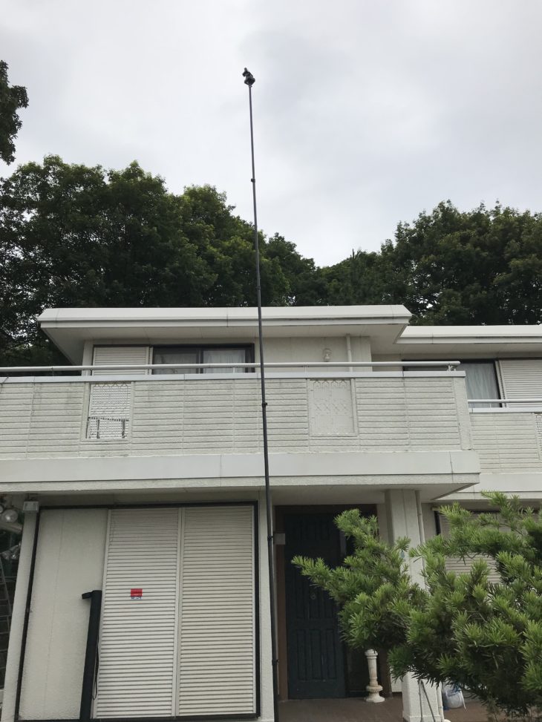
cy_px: 361
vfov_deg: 63.4
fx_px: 584
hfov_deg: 49.8
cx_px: 271
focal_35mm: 28
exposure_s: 1/2398
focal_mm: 3.99
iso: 20
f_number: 1.8
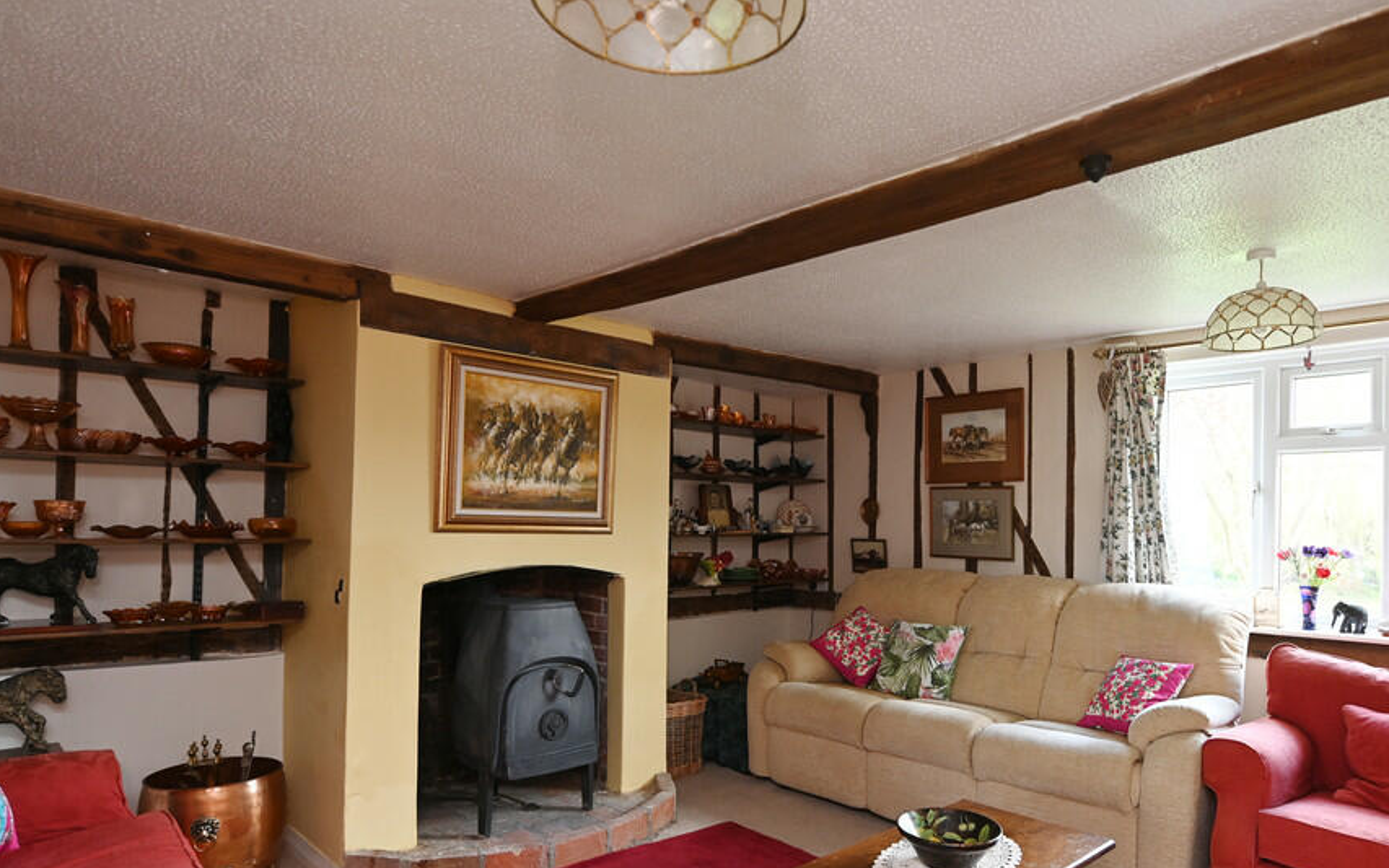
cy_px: 527
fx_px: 833
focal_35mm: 22
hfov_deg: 79.4
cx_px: 764
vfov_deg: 54.6
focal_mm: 18
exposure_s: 1/60
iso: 720
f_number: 4
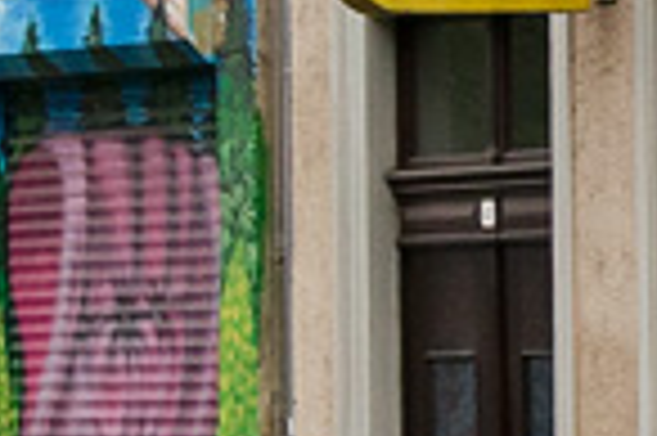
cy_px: 11
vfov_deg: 3.7
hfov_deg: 5.3
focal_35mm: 368
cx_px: -1426
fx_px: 6699
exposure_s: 1/500
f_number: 8
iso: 400
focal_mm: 35
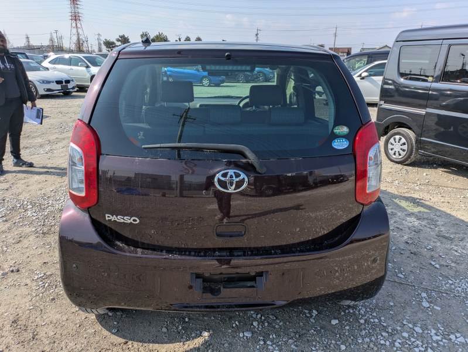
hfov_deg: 69.4
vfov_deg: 54.9
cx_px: 234
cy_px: 176
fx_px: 338
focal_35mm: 25
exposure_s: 1/1821
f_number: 1.89
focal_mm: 5.43
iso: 45
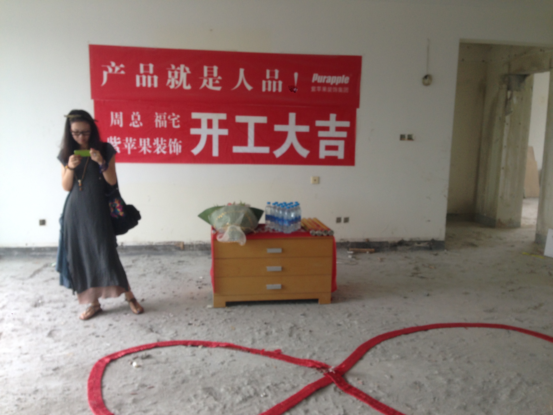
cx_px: 276
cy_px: 208
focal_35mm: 33
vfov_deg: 42.9
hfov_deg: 55.4
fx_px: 527
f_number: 2.4
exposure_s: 1/24
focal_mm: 4.12
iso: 50
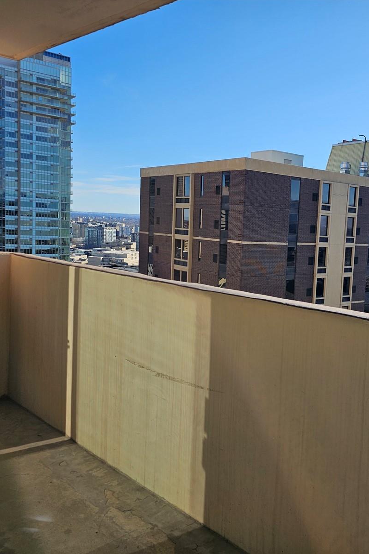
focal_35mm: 32
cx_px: 288
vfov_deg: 58.7
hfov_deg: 39.7
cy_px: 277
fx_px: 492
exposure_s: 1/857
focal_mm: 6.3
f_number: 1.7
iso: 10
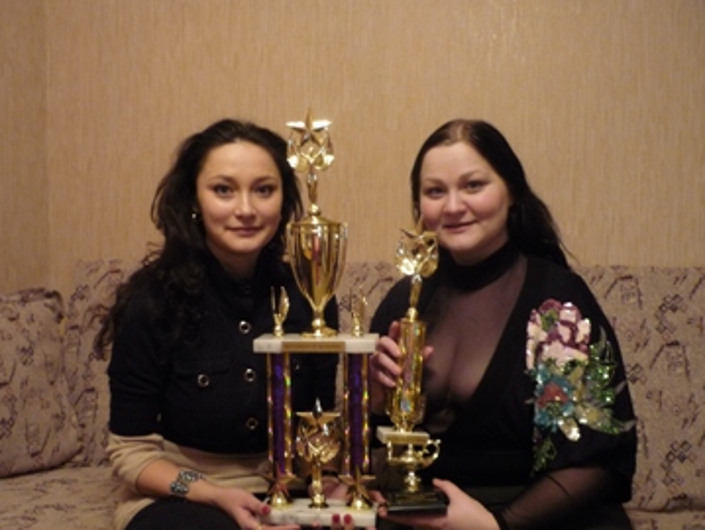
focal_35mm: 36
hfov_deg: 51.3
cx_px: 332
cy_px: 285
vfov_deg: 39.7
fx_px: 734
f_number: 2.8
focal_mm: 5.5
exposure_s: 1/8
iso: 400
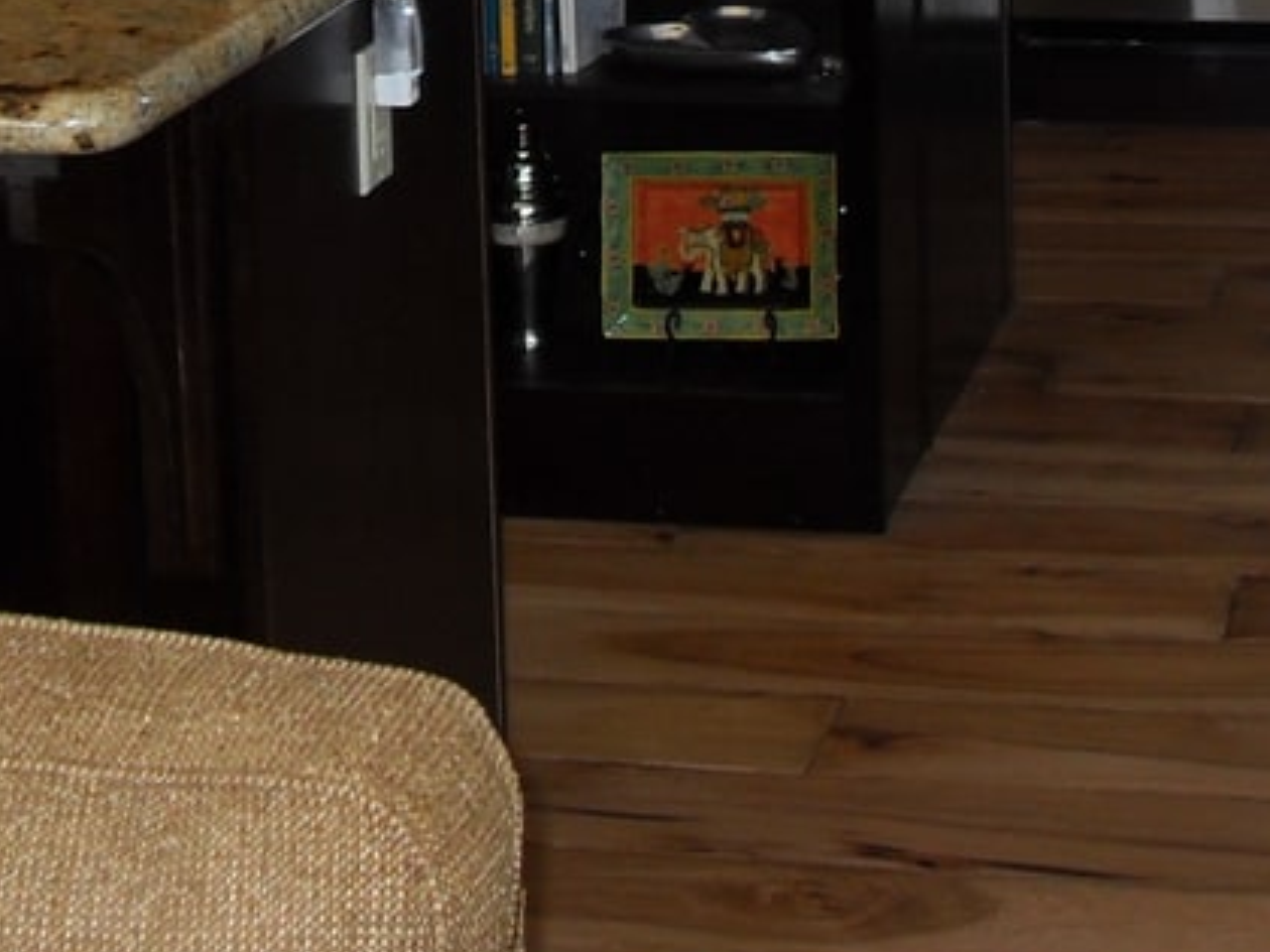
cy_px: -441
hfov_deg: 18.2
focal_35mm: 108
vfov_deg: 13.0
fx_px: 3962
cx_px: 682
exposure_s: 1/45
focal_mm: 6.3
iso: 120
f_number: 2.8
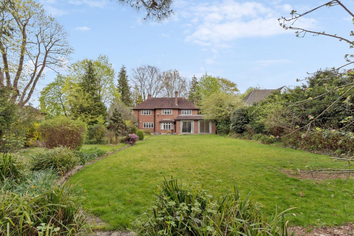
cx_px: 177
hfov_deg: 98.5
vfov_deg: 75.5
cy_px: 118
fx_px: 152
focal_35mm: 16
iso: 320
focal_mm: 15.5
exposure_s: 1/250
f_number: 8
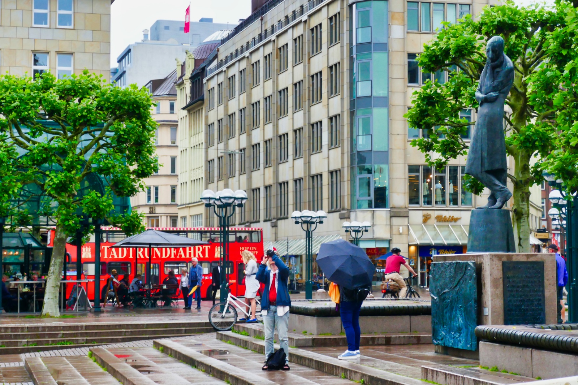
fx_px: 1156
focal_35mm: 72
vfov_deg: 18.9
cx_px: 289
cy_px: 192
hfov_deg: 28.1
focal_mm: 26.1
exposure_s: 1/320
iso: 500
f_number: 4.6
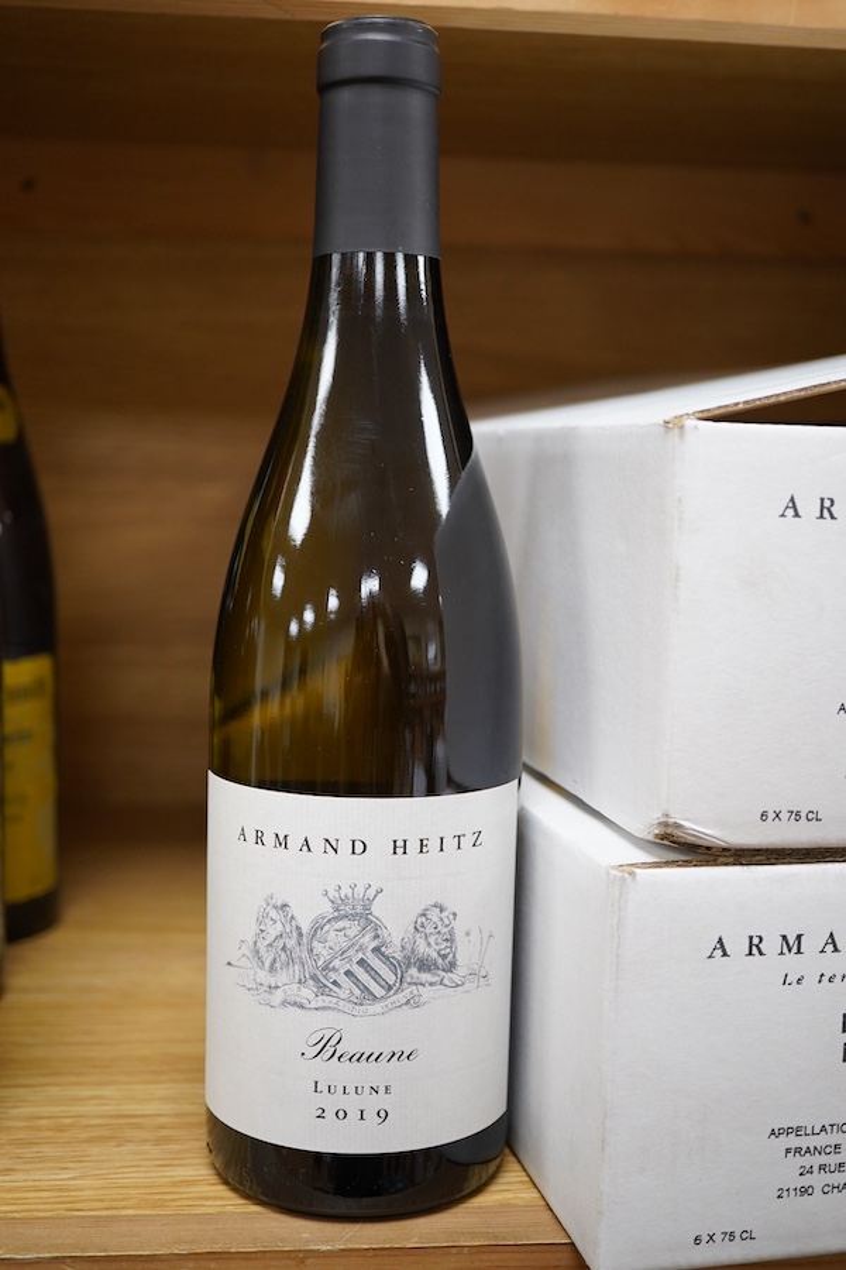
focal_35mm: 45
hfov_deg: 29.9
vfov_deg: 43.6
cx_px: 423
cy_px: 635
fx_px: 1586
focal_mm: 30
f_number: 5.6
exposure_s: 1/125
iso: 1250
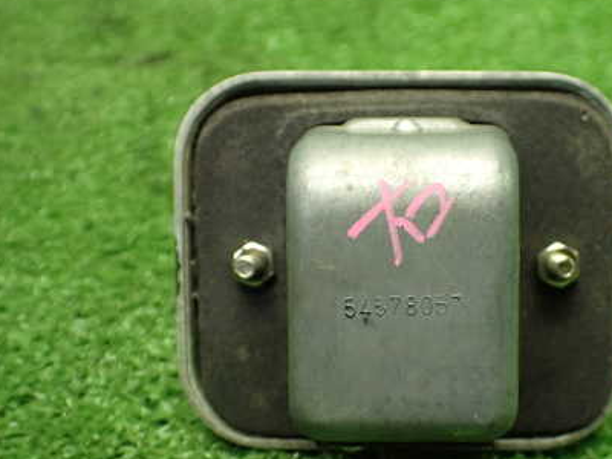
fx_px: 796
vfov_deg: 32.0
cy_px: 285
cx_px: 402
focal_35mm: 45
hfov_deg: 41.6
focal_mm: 5.4
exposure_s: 1/125
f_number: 2.3
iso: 800
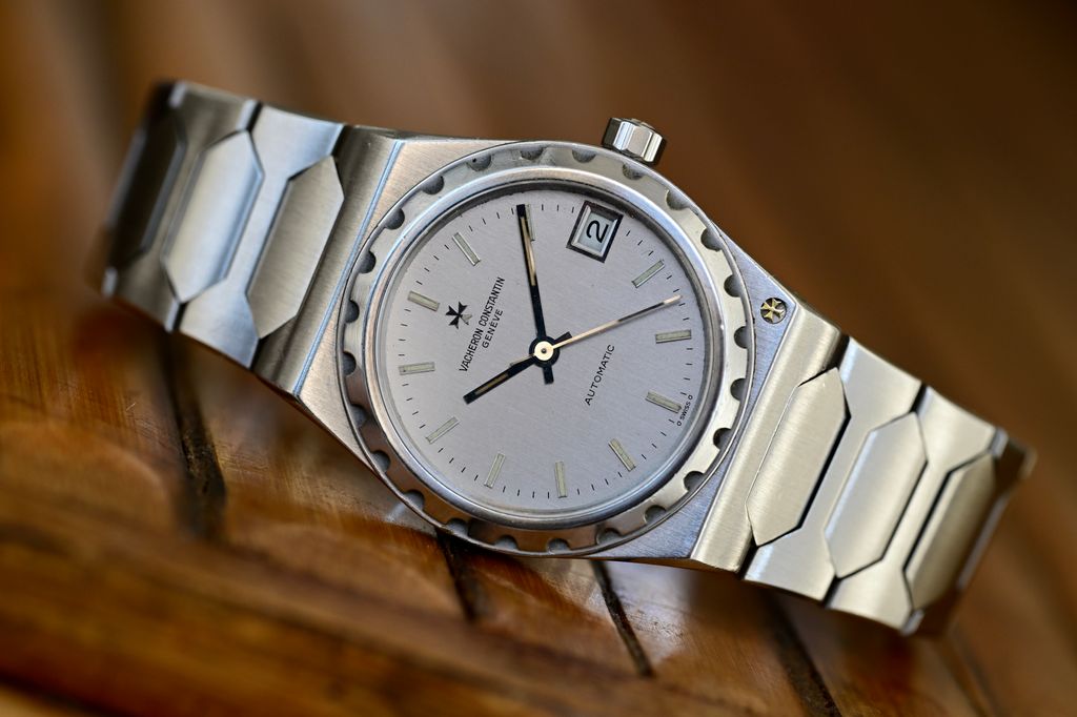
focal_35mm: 105
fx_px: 3140
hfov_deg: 19.5
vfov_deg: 13.0
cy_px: 358
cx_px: 538
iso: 400
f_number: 5.6
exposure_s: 1/160
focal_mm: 105
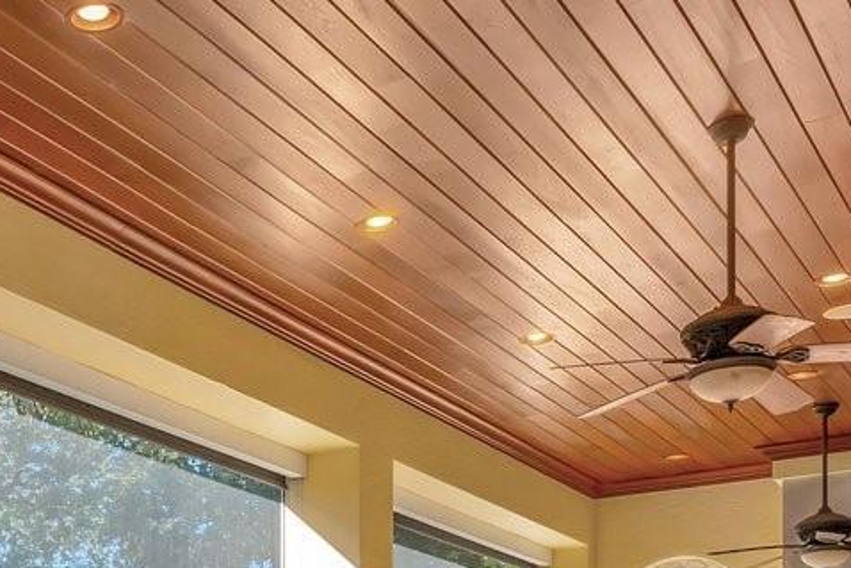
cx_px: -82
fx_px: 1419
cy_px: 788
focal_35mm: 60
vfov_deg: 20.2
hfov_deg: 30.0
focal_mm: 14
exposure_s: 1/80
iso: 500
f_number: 8
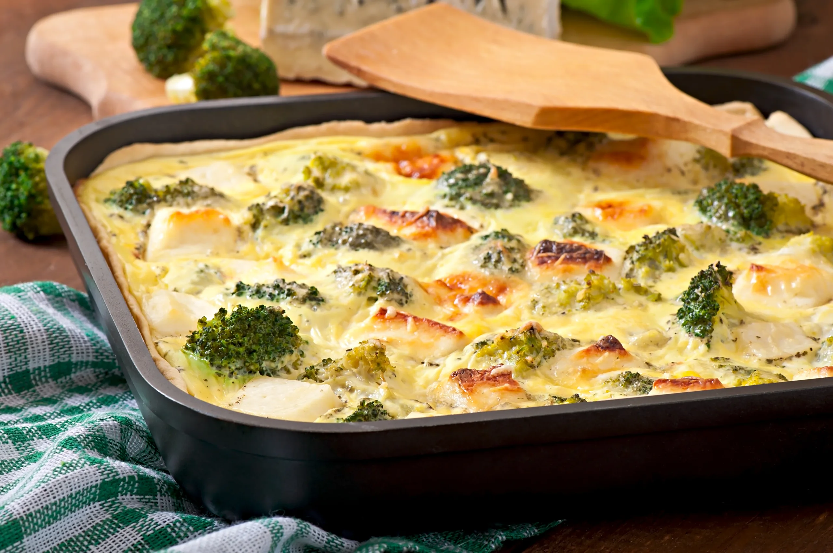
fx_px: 3640
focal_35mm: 158
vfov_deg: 8.7
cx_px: 416
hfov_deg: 13.1
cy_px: 276
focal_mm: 105
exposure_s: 1/200
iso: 100
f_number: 11
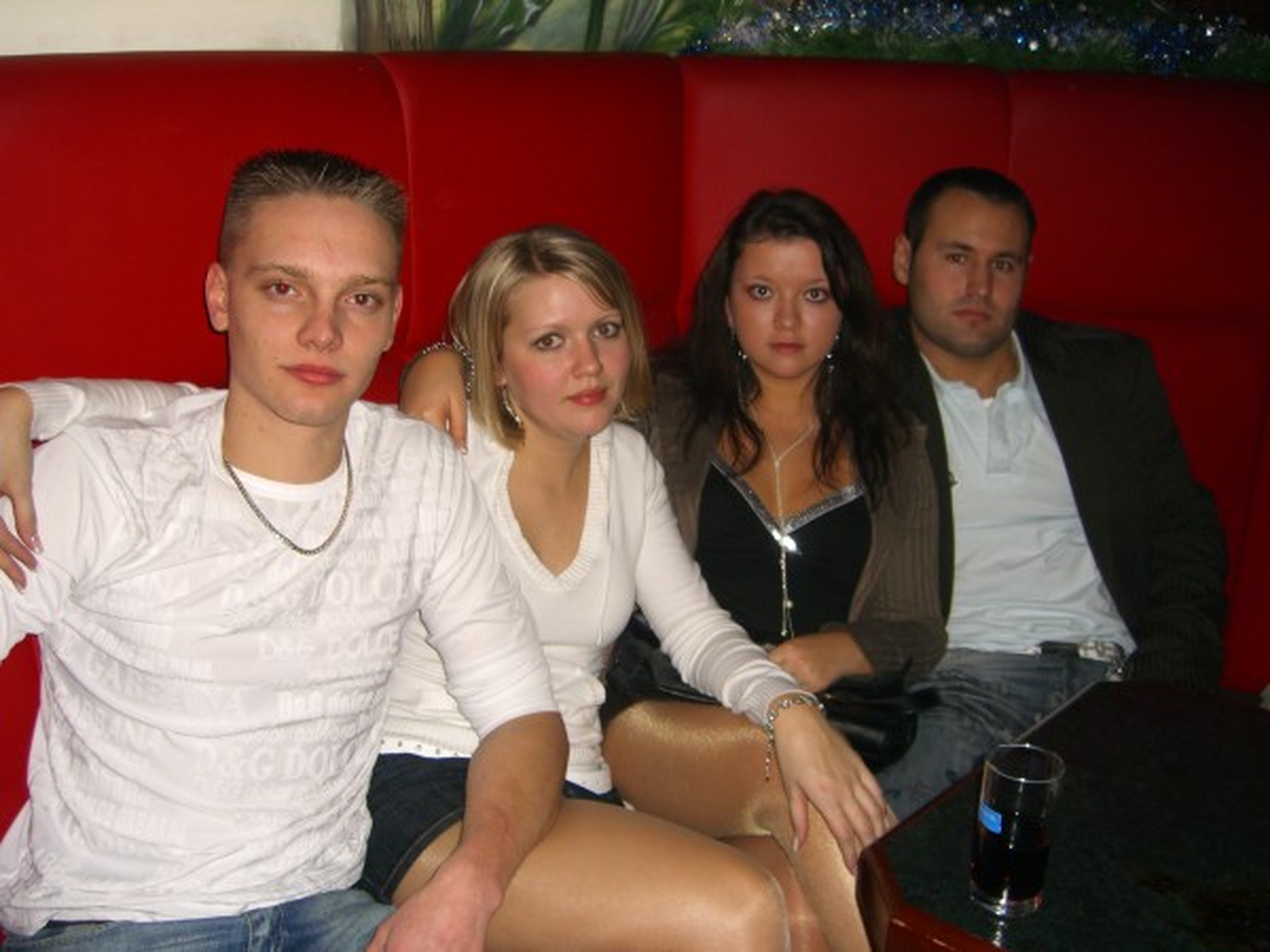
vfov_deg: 37.7
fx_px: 1394
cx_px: 635
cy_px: 476
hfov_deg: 49.0
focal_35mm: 38
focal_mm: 7.9
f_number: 2.8
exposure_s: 1/60
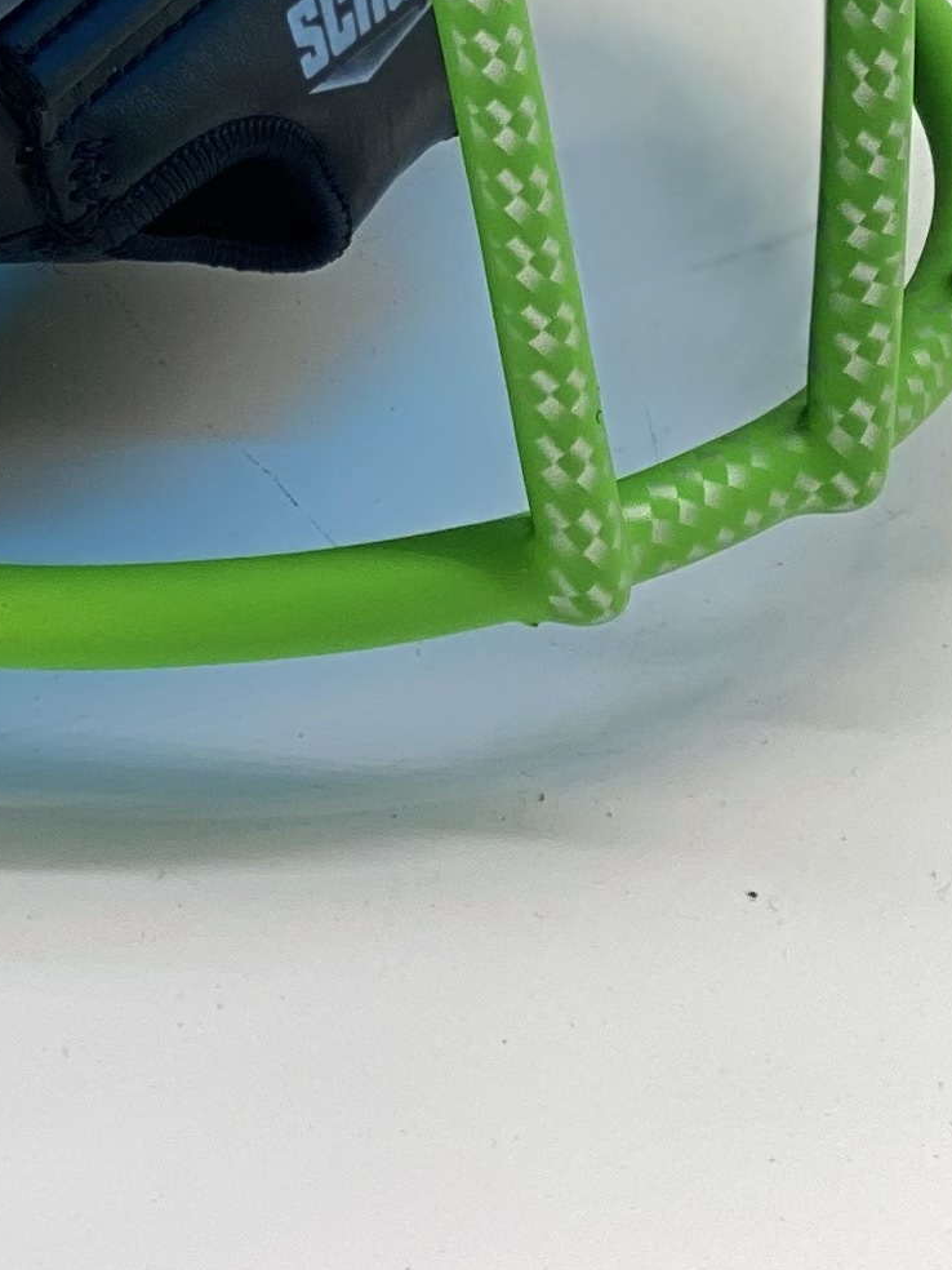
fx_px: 7810
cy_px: -1144
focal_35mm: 213
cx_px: -484
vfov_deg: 8.8
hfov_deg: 6.9
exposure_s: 1/124
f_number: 2
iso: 20
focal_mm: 6
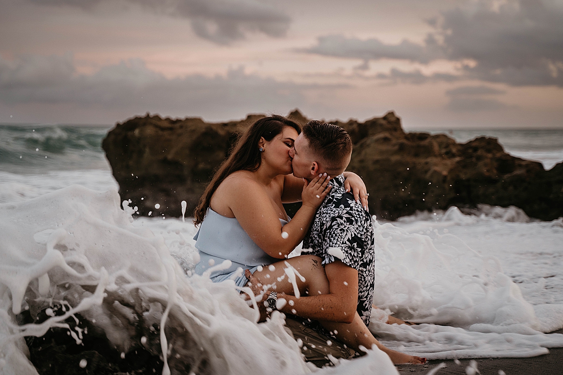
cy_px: 188
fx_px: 876
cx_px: 282
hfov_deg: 35.6
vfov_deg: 24.2
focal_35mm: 56
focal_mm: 56
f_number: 2.8
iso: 640
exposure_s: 1/250
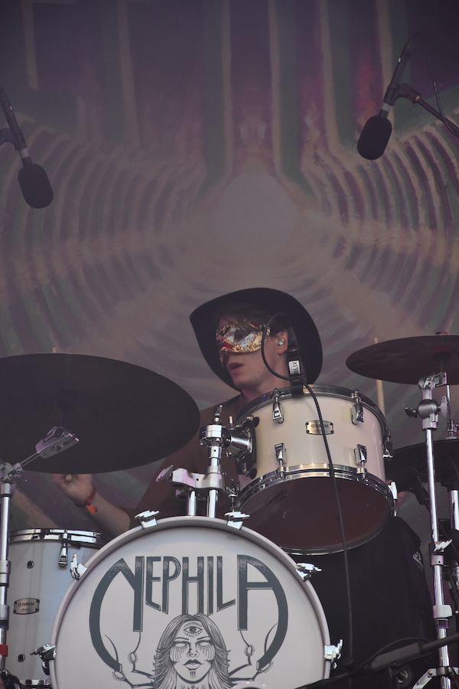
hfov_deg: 8.7
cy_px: 344
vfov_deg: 13.0
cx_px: 230
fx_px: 3012
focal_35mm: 158
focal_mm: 105
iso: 1250
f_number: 5.6
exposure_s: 1/640
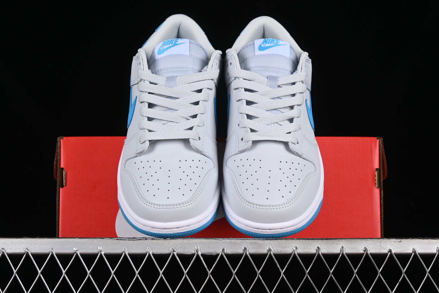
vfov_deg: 18.2
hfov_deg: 27.0
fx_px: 915
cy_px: 146
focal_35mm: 75
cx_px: 220
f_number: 8
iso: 160
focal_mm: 50
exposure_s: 1/80
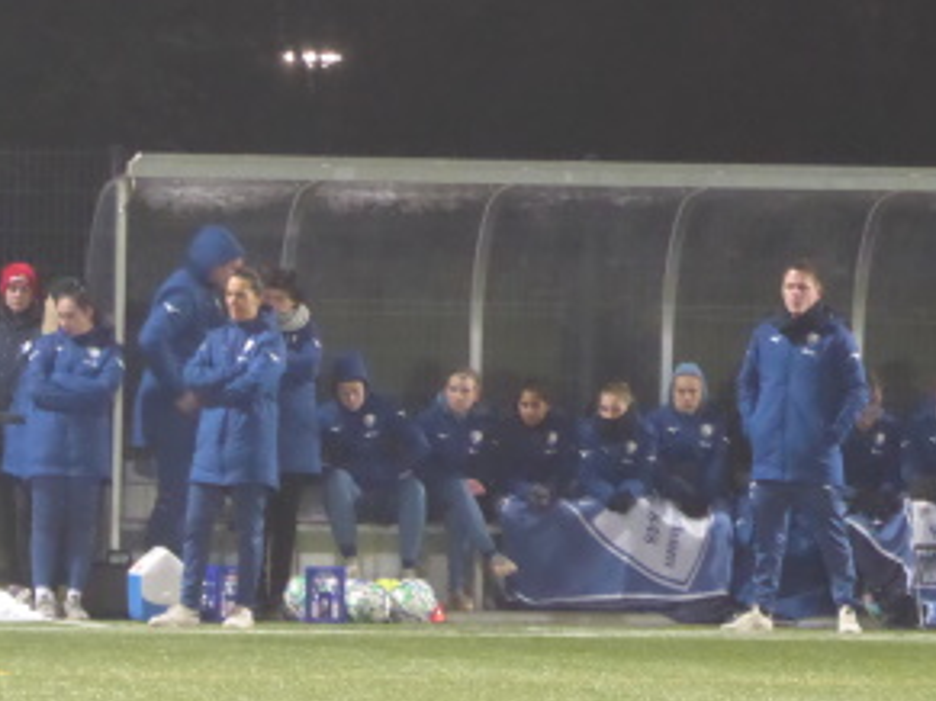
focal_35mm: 577
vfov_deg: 2.6
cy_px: 405
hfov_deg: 3.4
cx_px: 582
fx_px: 15595
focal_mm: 66.8
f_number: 6
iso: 1600
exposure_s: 1/6
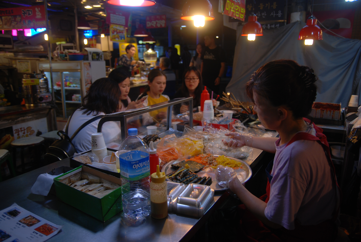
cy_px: 121
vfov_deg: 50.5
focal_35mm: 26
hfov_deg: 70.4
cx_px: 180
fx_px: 256
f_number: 2.8
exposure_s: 1/125
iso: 160
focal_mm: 17
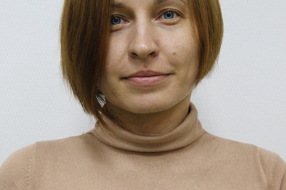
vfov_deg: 13.0
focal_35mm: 105
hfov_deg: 19.5
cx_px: 133
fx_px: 834
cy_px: 61
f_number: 4.5
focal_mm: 28
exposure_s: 1/40
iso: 400
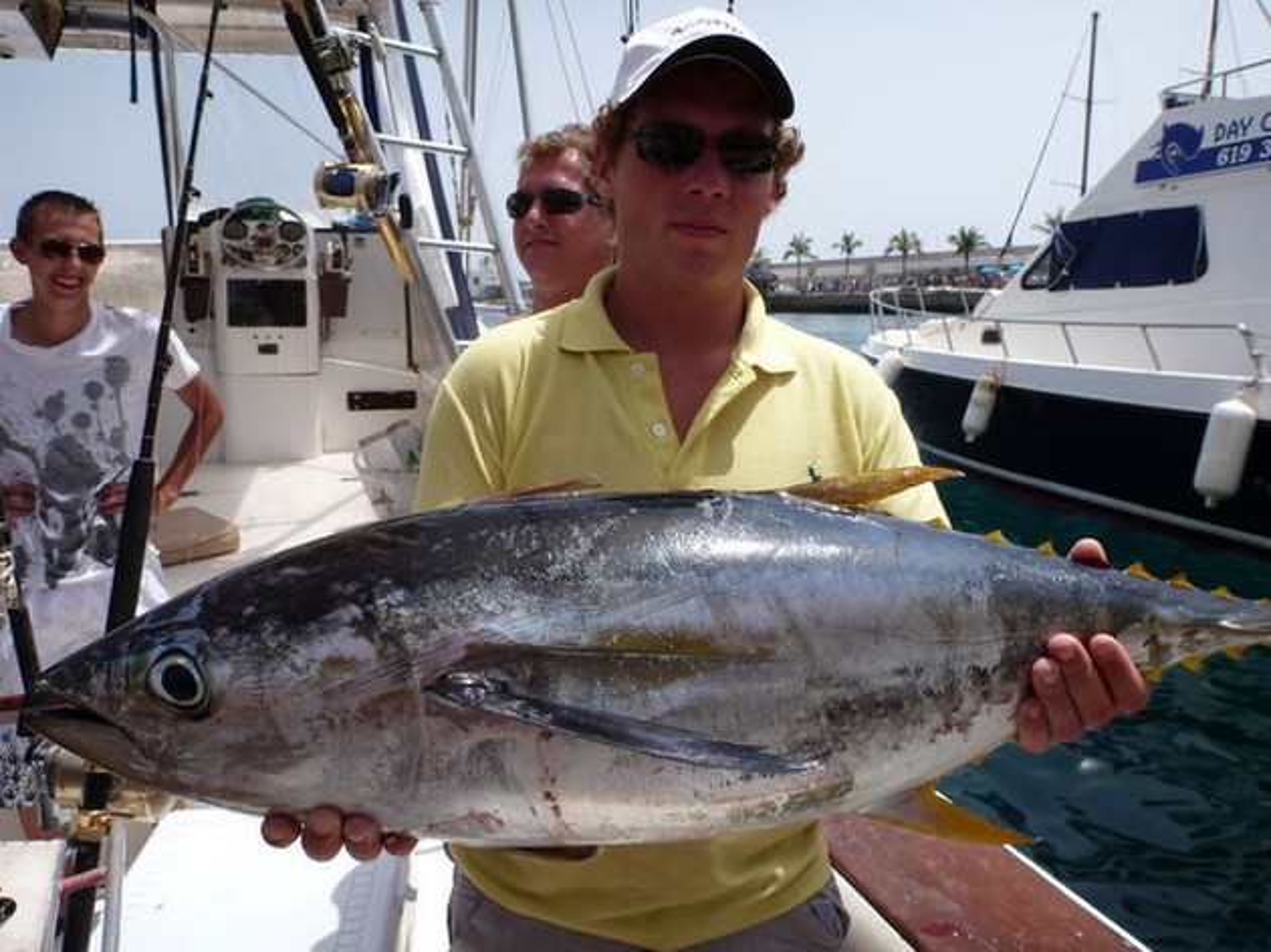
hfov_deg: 63.5
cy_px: 476
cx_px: 636
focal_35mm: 28
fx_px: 1028
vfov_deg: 49.7
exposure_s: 1/1000
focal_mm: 4.9
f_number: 3.3
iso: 100
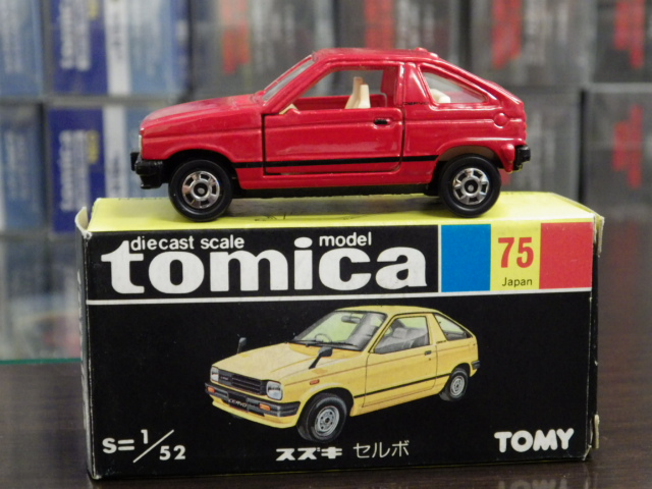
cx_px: 326
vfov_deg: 20.7
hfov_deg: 27.4
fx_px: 1337
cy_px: 244
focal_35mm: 71
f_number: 4.2
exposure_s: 1/25
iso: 800
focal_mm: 12.8
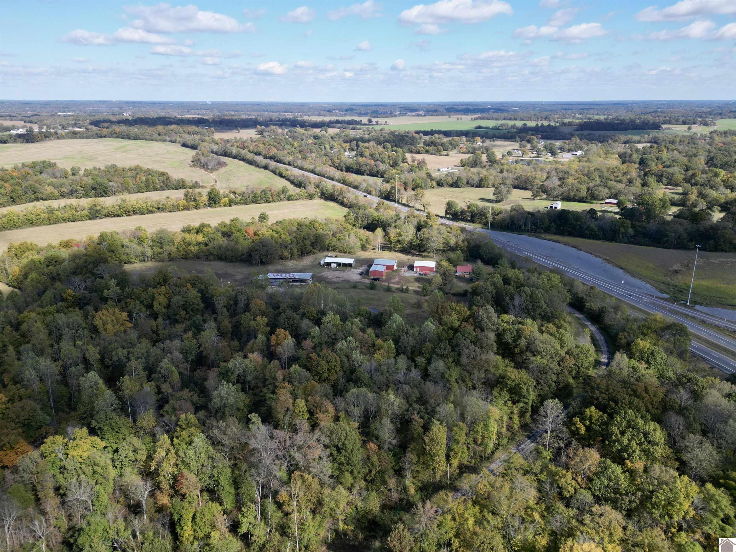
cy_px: 276
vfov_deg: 56.8
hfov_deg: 71.6
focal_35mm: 24
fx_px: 510
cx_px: 368
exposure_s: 1/2000
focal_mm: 6.72
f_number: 1.7
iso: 120
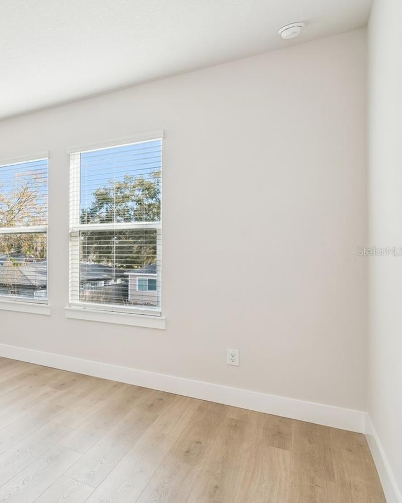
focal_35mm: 25
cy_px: 251
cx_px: -39
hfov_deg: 43.9
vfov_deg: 68.1
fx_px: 372
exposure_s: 1/8
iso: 100
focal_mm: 10
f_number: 7.1
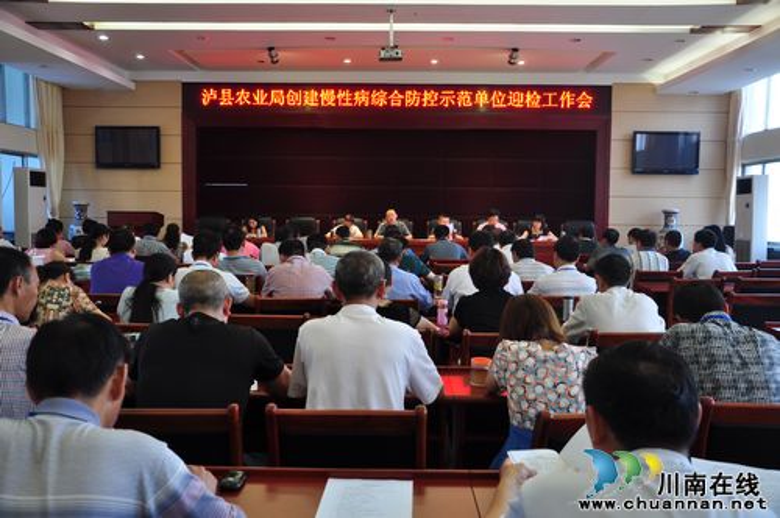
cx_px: 390
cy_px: 259
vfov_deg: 39.9
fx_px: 714
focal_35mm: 33
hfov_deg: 57.3
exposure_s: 1/30
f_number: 3.8
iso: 200
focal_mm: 22
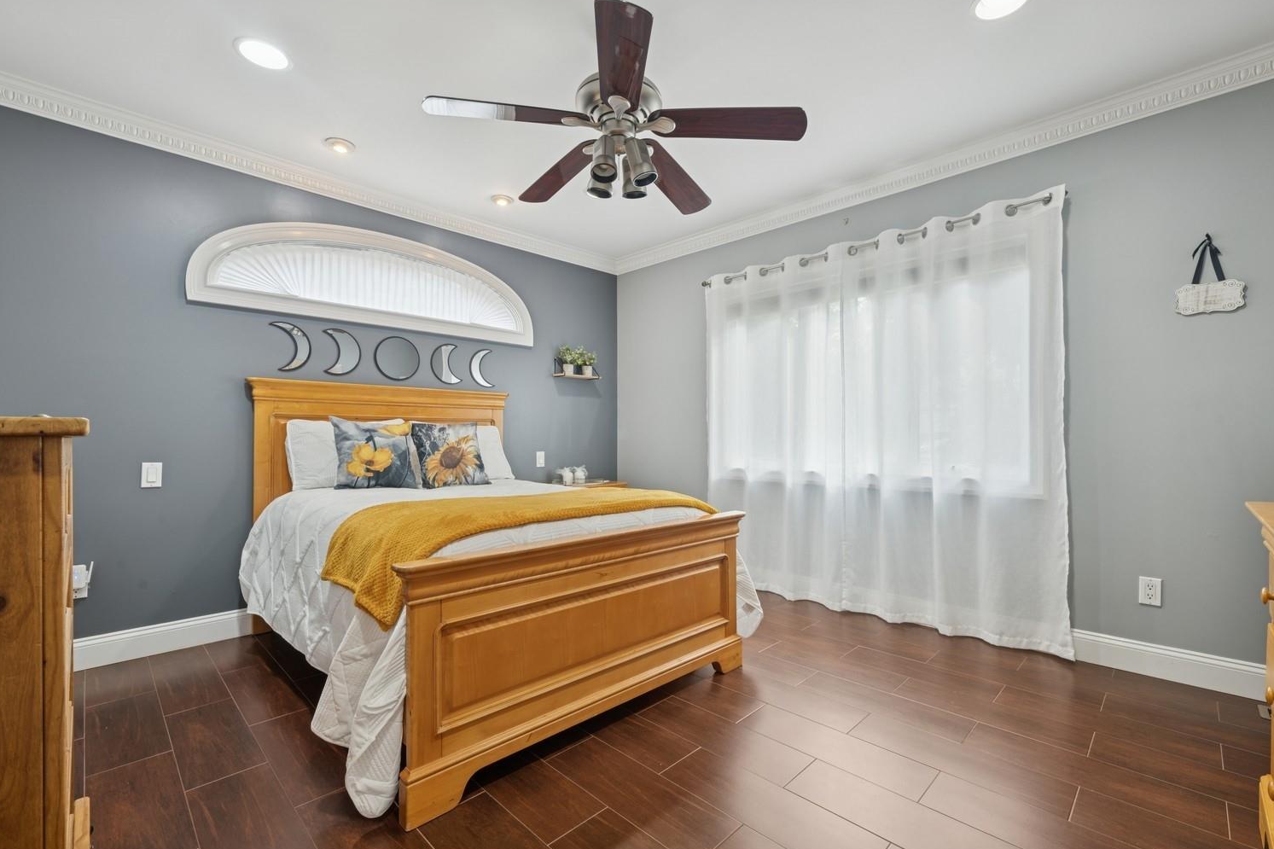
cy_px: 429
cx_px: 648
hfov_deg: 98.4
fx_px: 550
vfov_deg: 75.4
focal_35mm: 16
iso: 100
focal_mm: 14.5
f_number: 11
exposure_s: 1/3
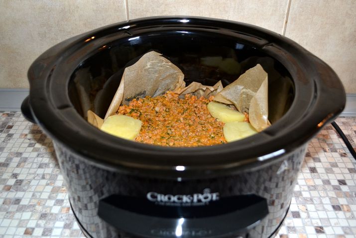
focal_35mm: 33
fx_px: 326
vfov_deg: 40.0
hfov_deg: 57.2
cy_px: 119
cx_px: 178
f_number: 4
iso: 560
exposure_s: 1/60
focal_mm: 22
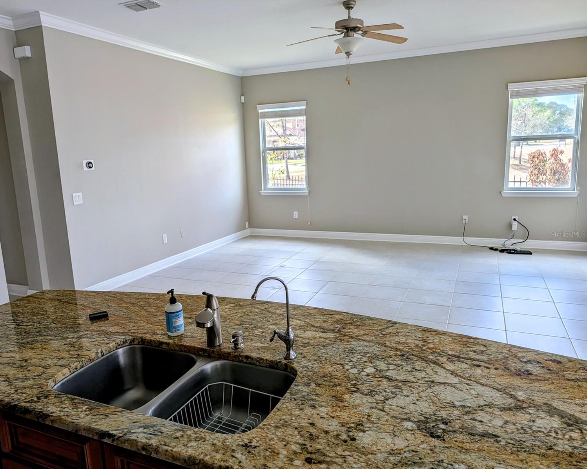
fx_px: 434
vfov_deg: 56.8
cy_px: 234
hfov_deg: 68.0
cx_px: 275
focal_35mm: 25
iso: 19
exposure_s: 1/951
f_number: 1.68
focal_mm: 6.9
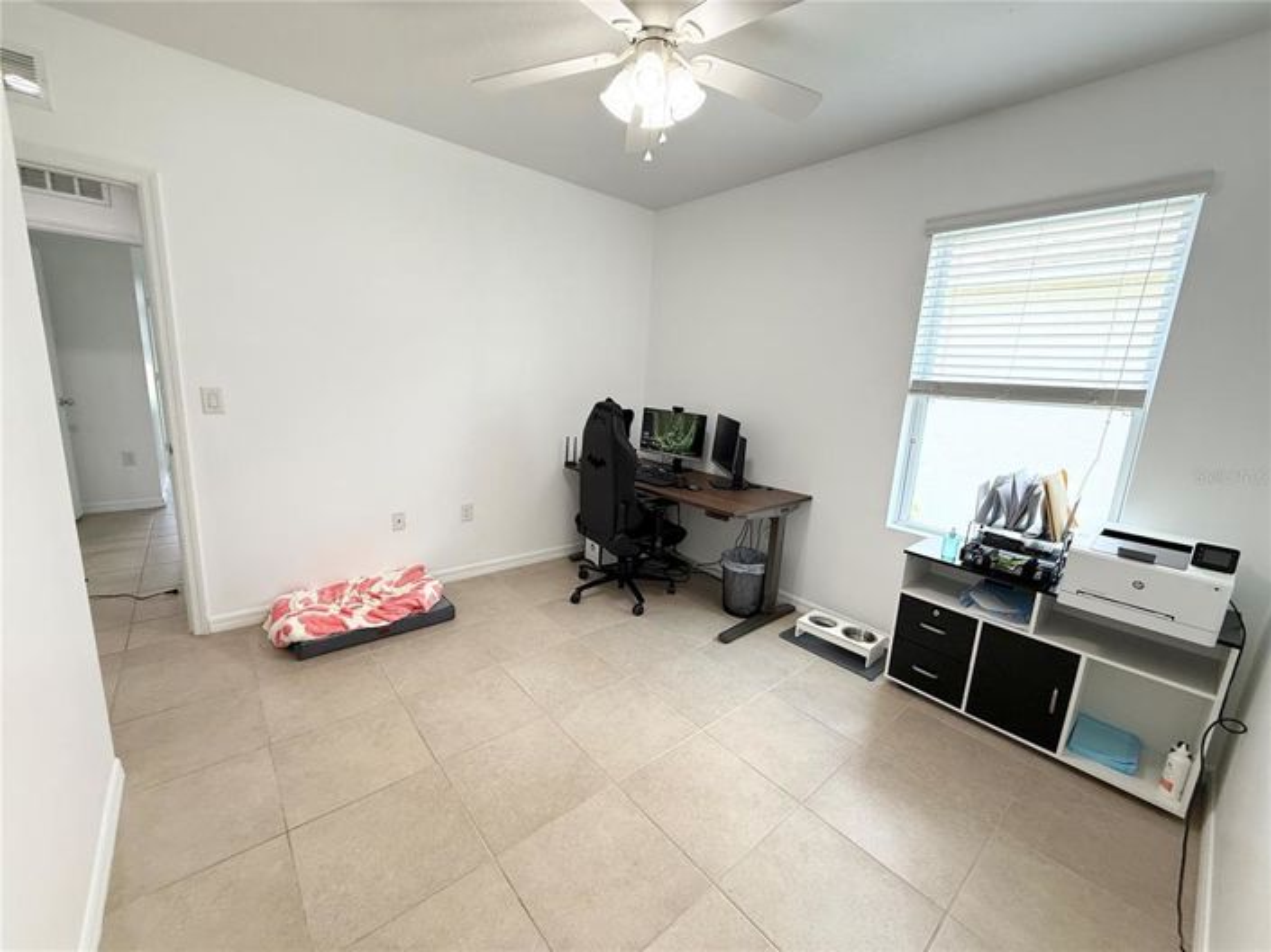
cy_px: 476
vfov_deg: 85.6
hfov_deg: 102.1
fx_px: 514
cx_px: 636
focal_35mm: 14
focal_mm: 2.22
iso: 160
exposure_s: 1/120
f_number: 2.2
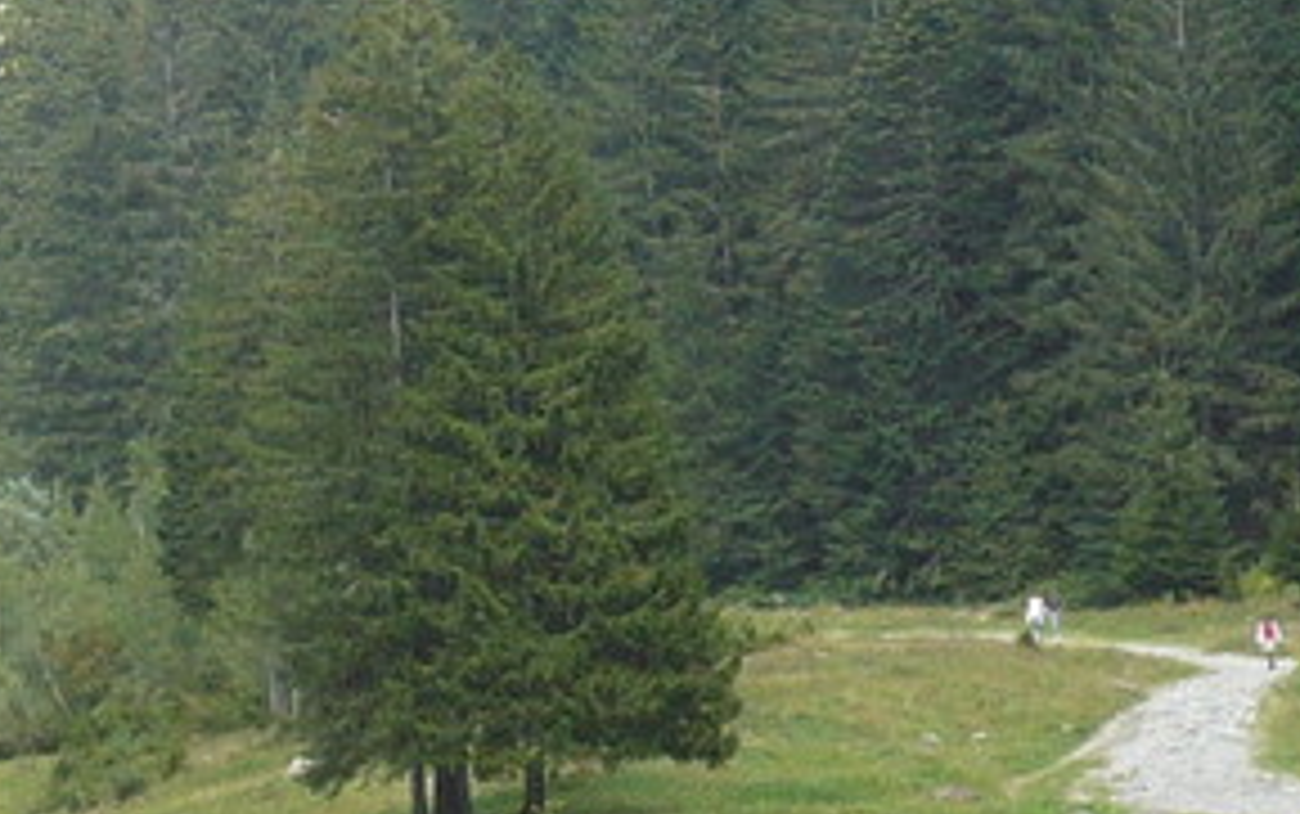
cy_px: 598
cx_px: 216
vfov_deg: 5.2
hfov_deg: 8.3
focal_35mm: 252
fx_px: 8933
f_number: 3.8
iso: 100
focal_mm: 10.4
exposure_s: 1/160
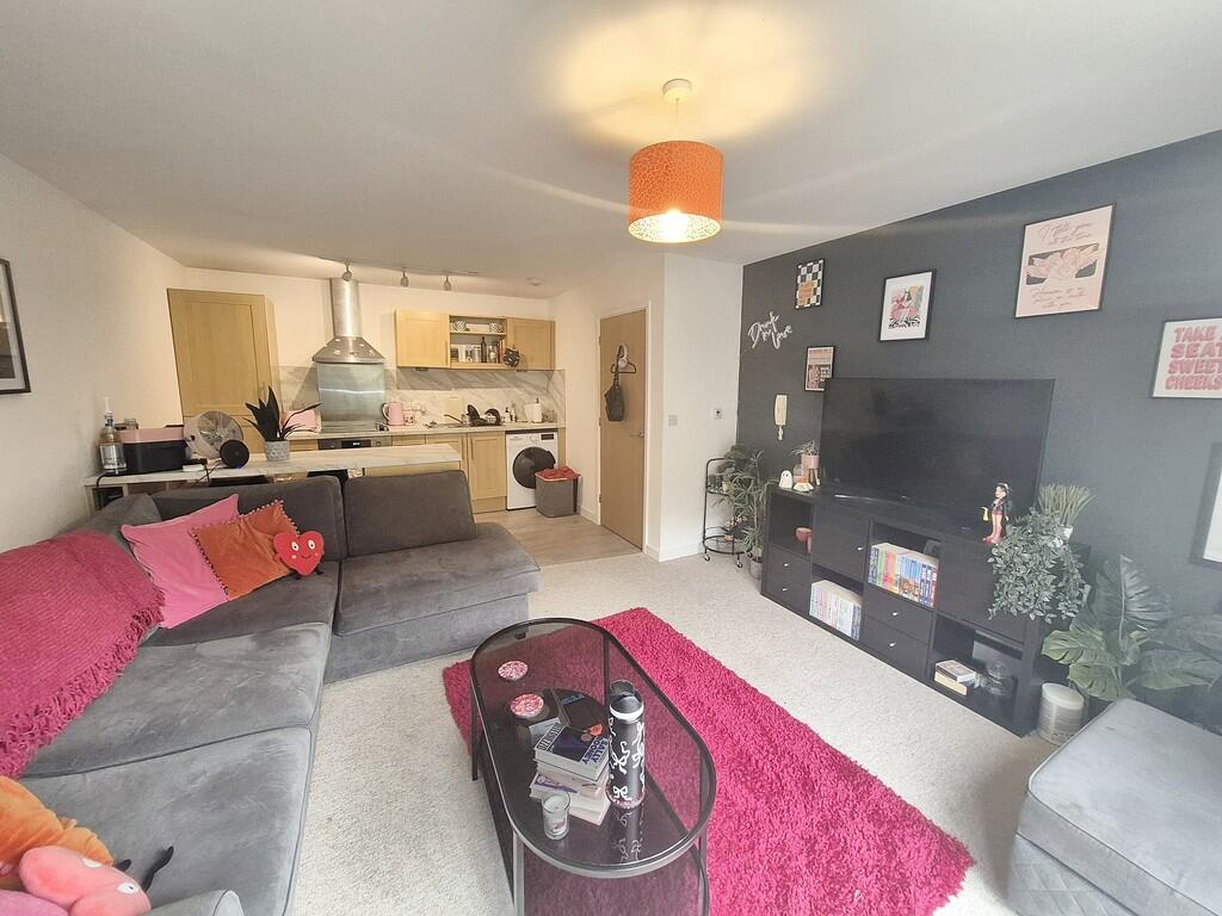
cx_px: 611
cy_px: 458
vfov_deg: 89.9
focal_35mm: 13
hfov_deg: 106.2
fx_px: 459
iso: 160
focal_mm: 1.7
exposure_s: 1/50
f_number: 2.2
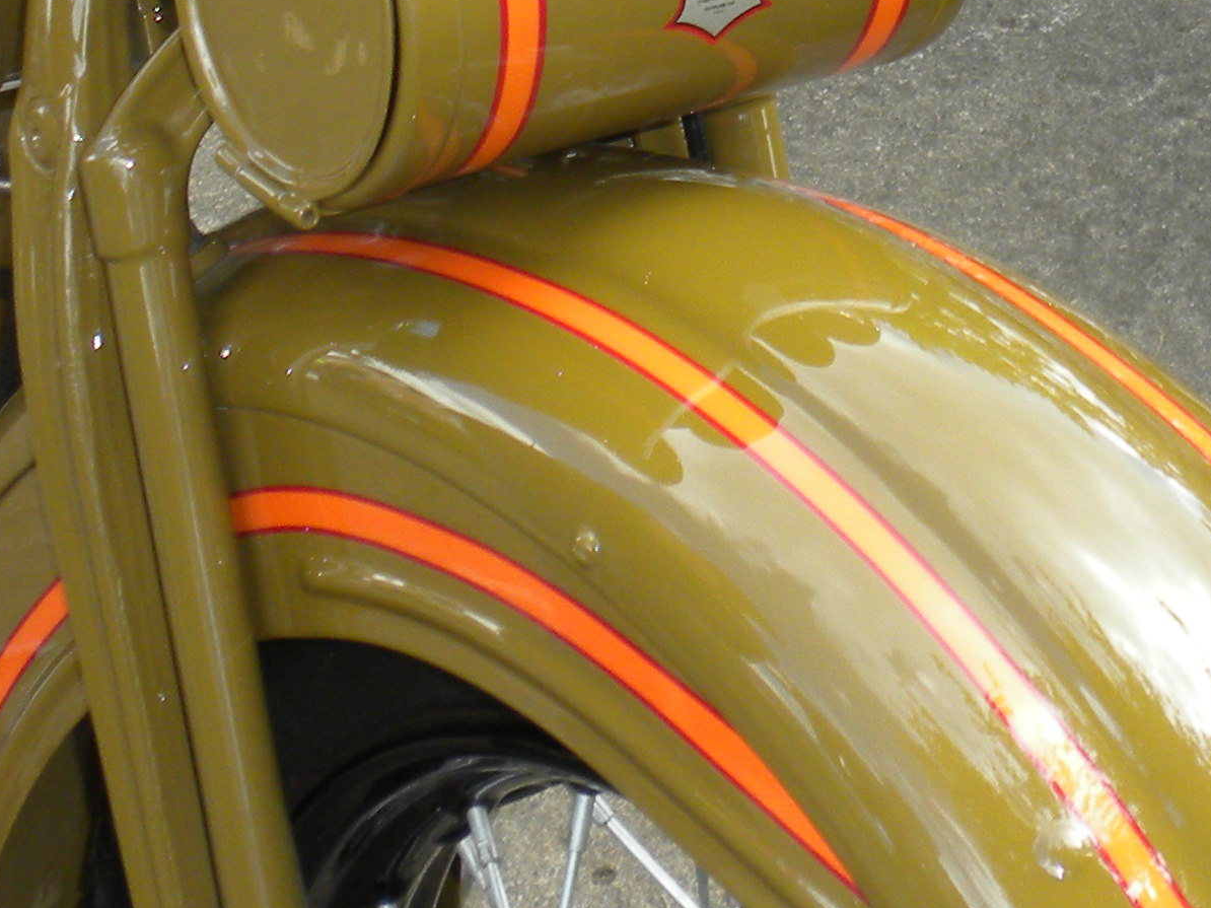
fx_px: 4337
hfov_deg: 15.8
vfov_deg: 11.6
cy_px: -352
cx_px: 918
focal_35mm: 124
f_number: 3.5
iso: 64
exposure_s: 1/121
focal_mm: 6.6
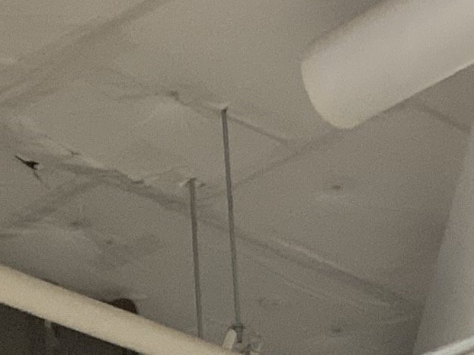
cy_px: 715
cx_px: -50
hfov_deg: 10.4
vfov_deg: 7.6
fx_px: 2573
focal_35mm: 188
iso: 100
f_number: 1.8
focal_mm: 3
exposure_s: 1/60
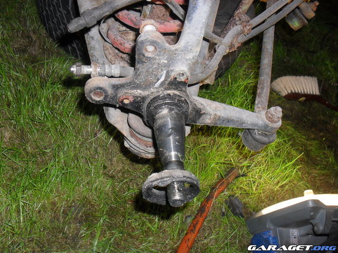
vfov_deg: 40.7
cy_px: 126
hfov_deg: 52.6
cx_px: 169
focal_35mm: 35
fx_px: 342
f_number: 3.2
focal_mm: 6.3
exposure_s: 1/45
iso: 200
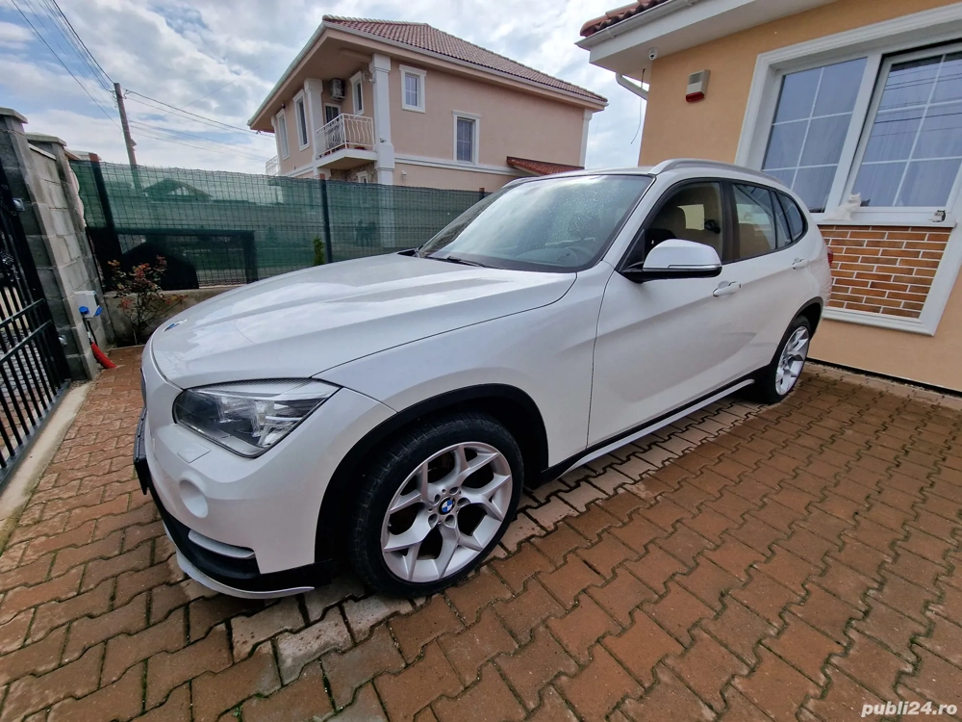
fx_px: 361
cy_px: 361
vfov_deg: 89.9
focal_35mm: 13
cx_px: 481
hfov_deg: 106.2
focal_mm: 2.2
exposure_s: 1/2216
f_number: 2.2
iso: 50
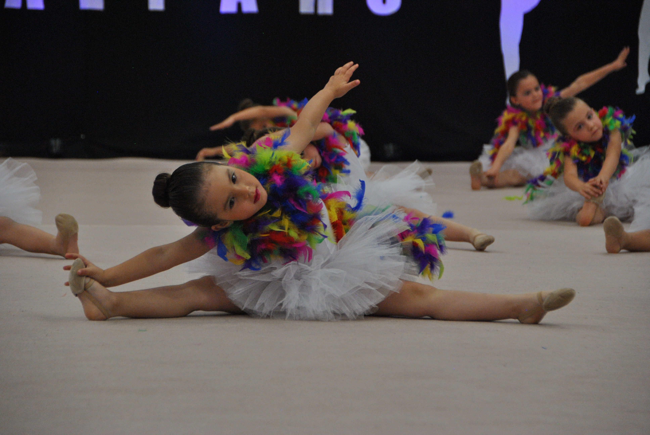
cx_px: 325
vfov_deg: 7.5
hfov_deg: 11.2
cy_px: 218
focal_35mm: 183
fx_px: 3308
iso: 800
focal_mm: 122
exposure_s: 1/250
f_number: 5.6
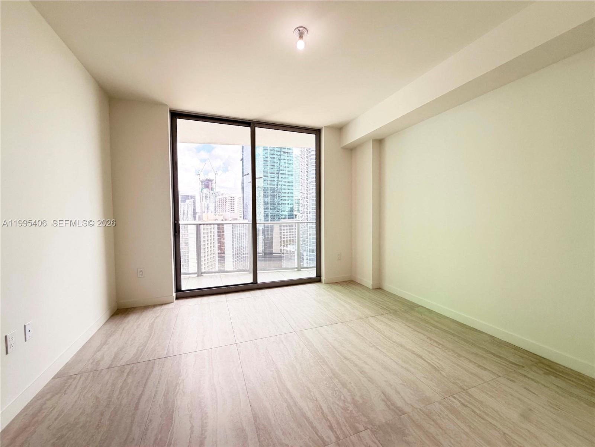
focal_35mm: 14
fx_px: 241
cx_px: 298
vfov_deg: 85.7
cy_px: 224
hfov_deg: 102.1
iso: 100
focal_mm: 2.22
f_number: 2.2
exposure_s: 1/120
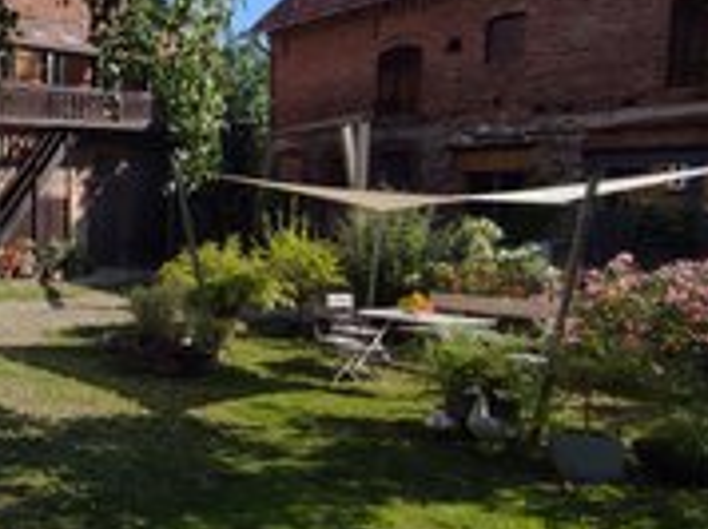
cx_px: -80
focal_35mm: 36
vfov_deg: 39.5
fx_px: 735
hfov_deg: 40.8
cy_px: 247
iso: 50
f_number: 2.2
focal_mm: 1.6
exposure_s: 1/926
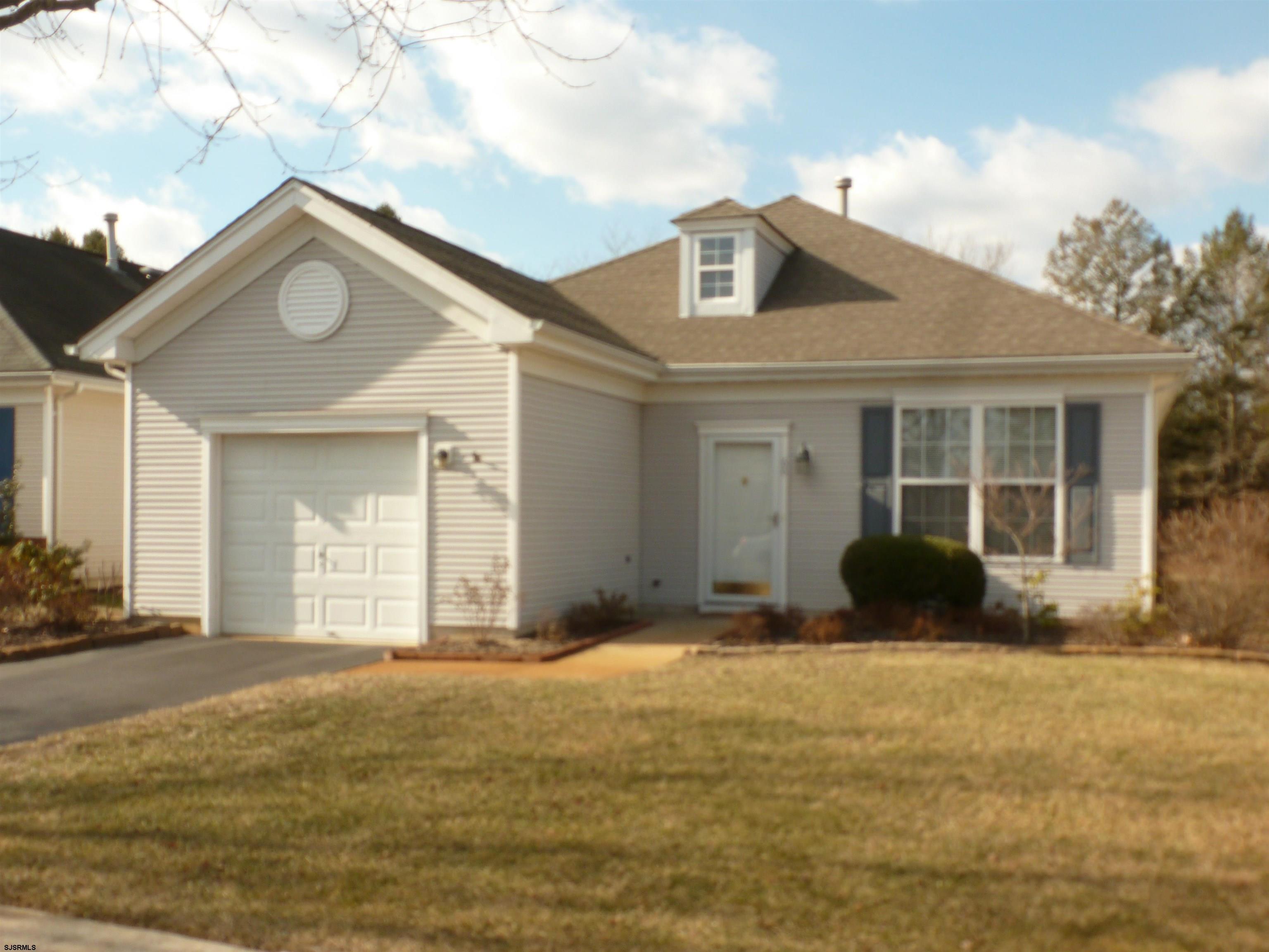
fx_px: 1320
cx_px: 634
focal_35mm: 36
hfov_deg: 51.4
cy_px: 476
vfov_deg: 39.7
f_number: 4
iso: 100
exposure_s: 1/400
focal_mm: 6.4
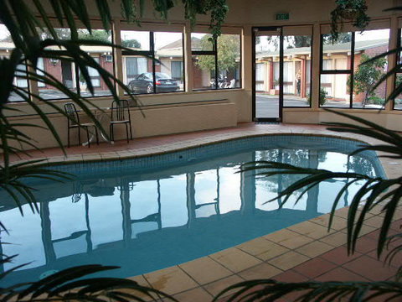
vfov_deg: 42.9
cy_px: 151
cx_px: 201
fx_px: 383
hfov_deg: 55.4
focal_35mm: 33
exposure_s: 1/45
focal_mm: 8.71
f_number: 2.8
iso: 100
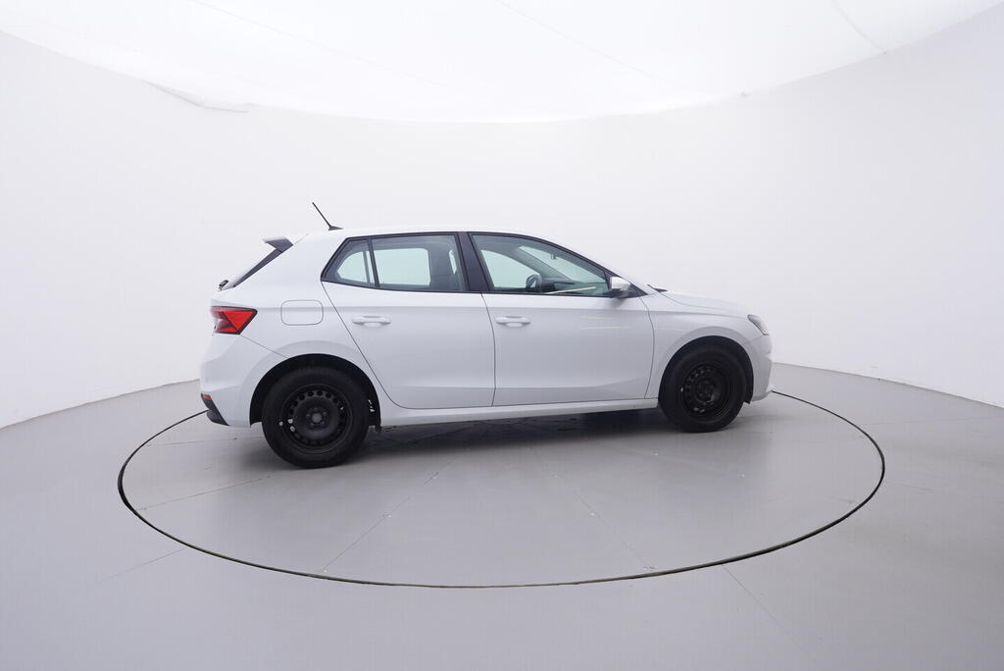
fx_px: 628
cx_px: 502
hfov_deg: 77.3
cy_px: 336
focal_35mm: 22
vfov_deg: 56.2
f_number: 5
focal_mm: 15
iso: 200
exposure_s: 1/80
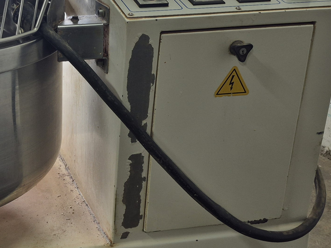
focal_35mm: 65
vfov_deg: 22.5
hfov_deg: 28.9
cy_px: 75
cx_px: 48
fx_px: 622
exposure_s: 1/120
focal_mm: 5.4
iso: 32
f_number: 1.8
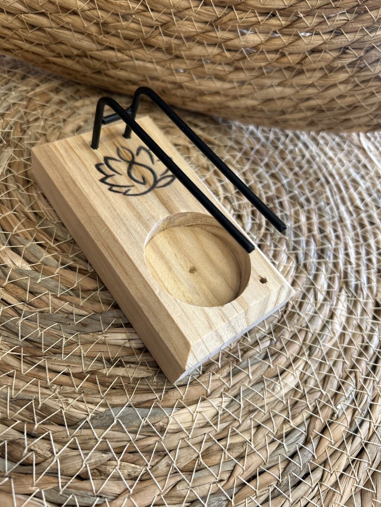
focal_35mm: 26
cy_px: 254
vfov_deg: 67.3
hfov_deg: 53.1
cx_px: 190
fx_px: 382
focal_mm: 5.7
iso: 125
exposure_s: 1/121
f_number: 1.5
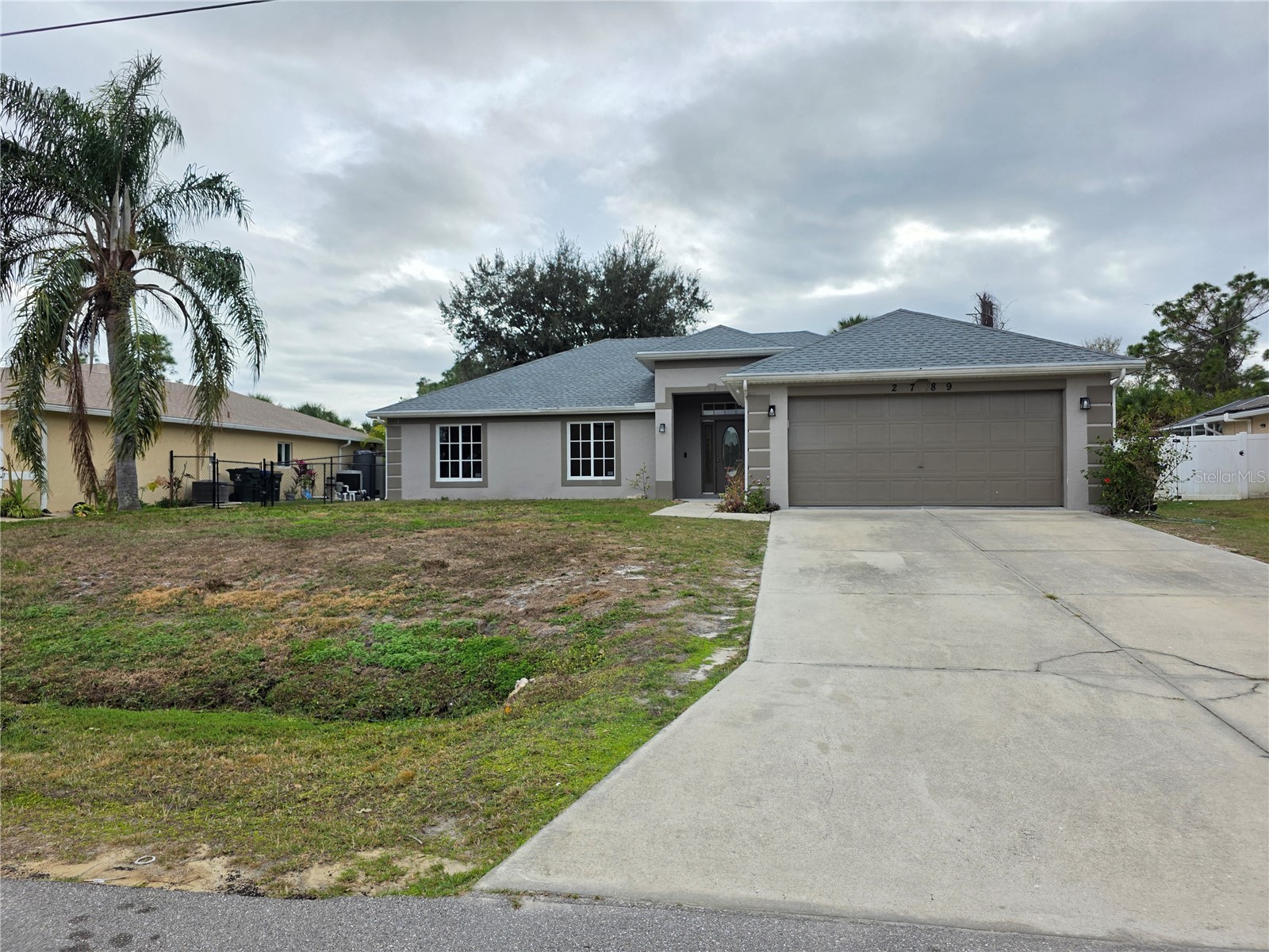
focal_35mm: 23
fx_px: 843
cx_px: 634
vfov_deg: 58.9
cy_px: 476
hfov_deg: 73.9
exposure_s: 1/1391
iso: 80
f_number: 1.7
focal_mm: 6.3
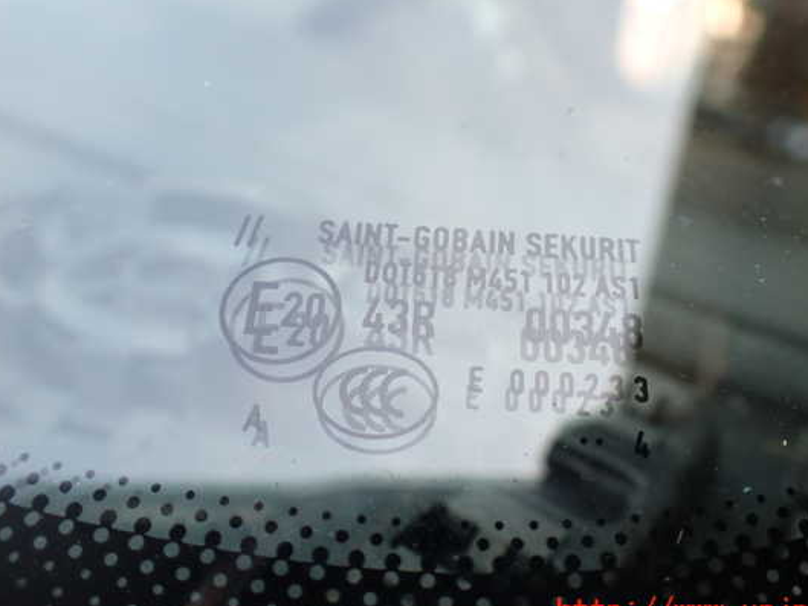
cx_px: 443
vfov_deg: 41.8
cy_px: 288
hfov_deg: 53.9
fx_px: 794
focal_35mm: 34
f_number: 2.3
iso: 100
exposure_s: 1/200
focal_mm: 5.4
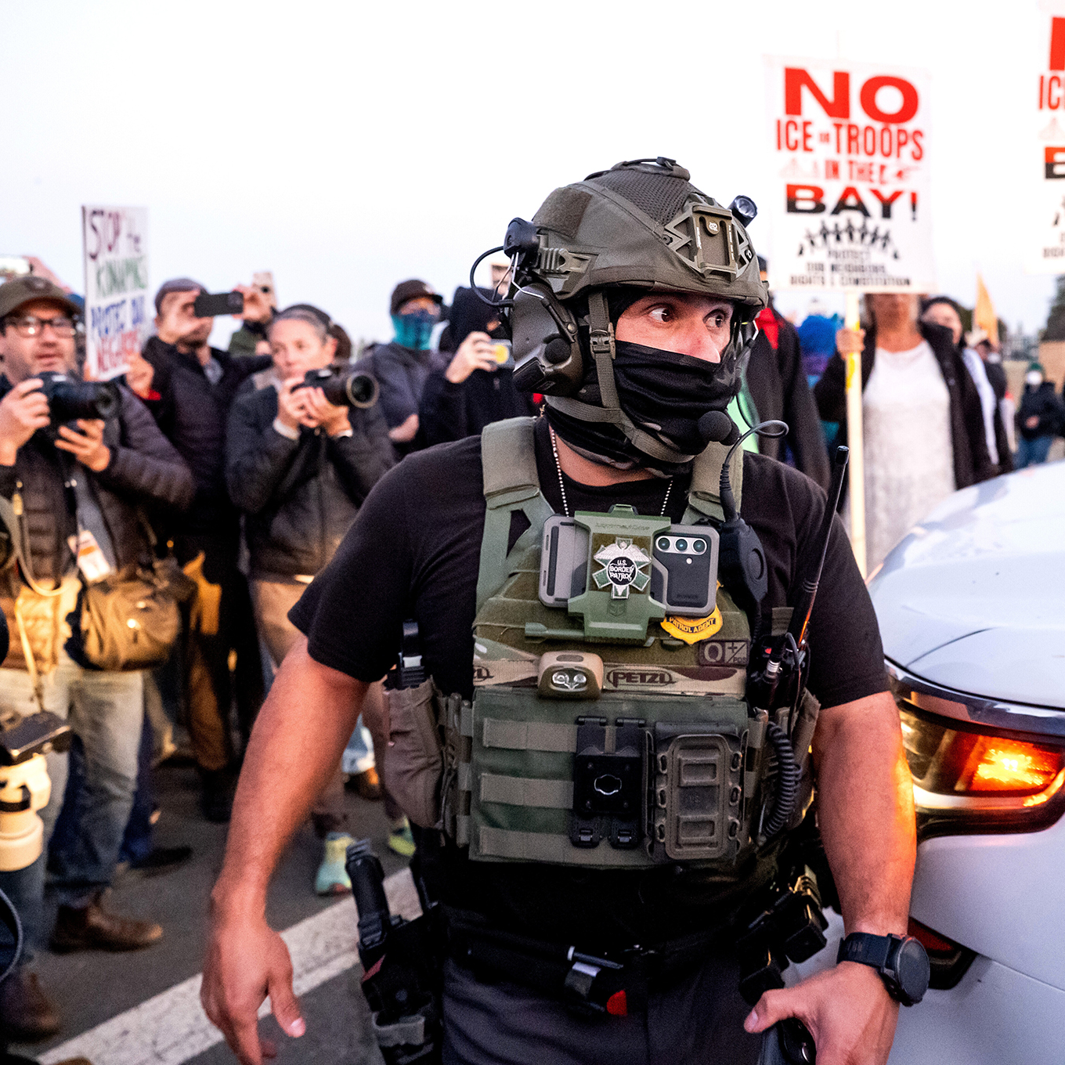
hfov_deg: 50.6
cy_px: 533
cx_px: 660
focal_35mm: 32
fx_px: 1114
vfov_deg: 51.1
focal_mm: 25
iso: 12800
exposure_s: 1/250
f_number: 4
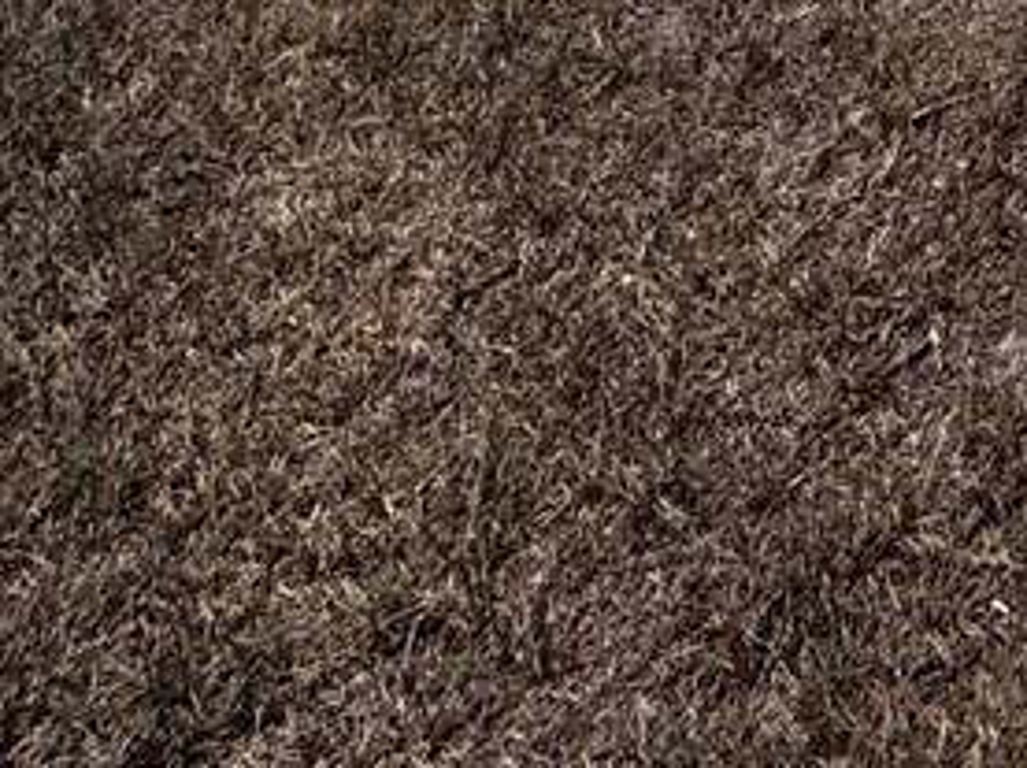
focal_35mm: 81
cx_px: 1895
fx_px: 2400
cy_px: -1369
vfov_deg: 12.0
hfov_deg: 18.4
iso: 50
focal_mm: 2.22
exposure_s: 1/2674
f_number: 2.2
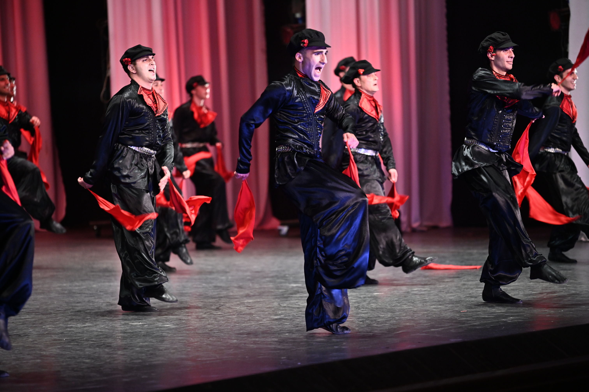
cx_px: 294
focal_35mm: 165
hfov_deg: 12.5
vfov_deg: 8.3
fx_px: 2698
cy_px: 196
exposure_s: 1/500
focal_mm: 165
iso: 2000
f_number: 2.8
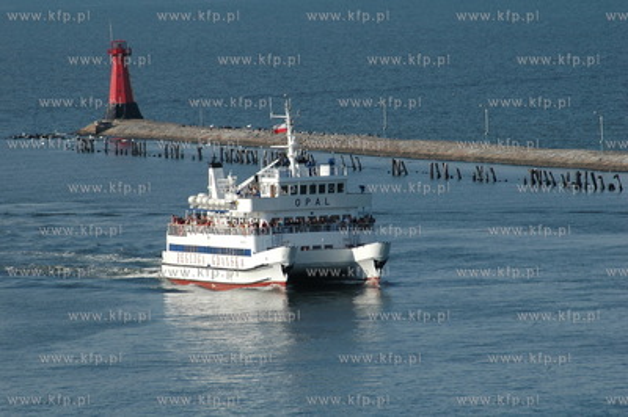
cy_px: 208
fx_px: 7059
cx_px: 314
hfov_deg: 5.1
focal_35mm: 405
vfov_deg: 3.4
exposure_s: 1/125
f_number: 16
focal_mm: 270
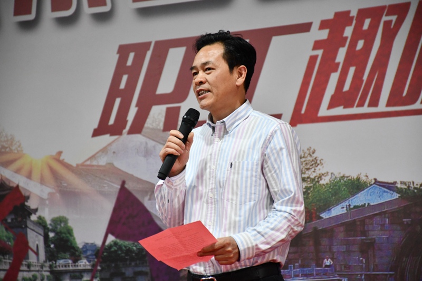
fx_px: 2039
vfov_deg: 7.9
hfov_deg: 11.8
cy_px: 140
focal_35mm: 174
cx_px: 211
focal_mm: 116
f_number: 5.6
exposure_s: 1/125
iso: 2200
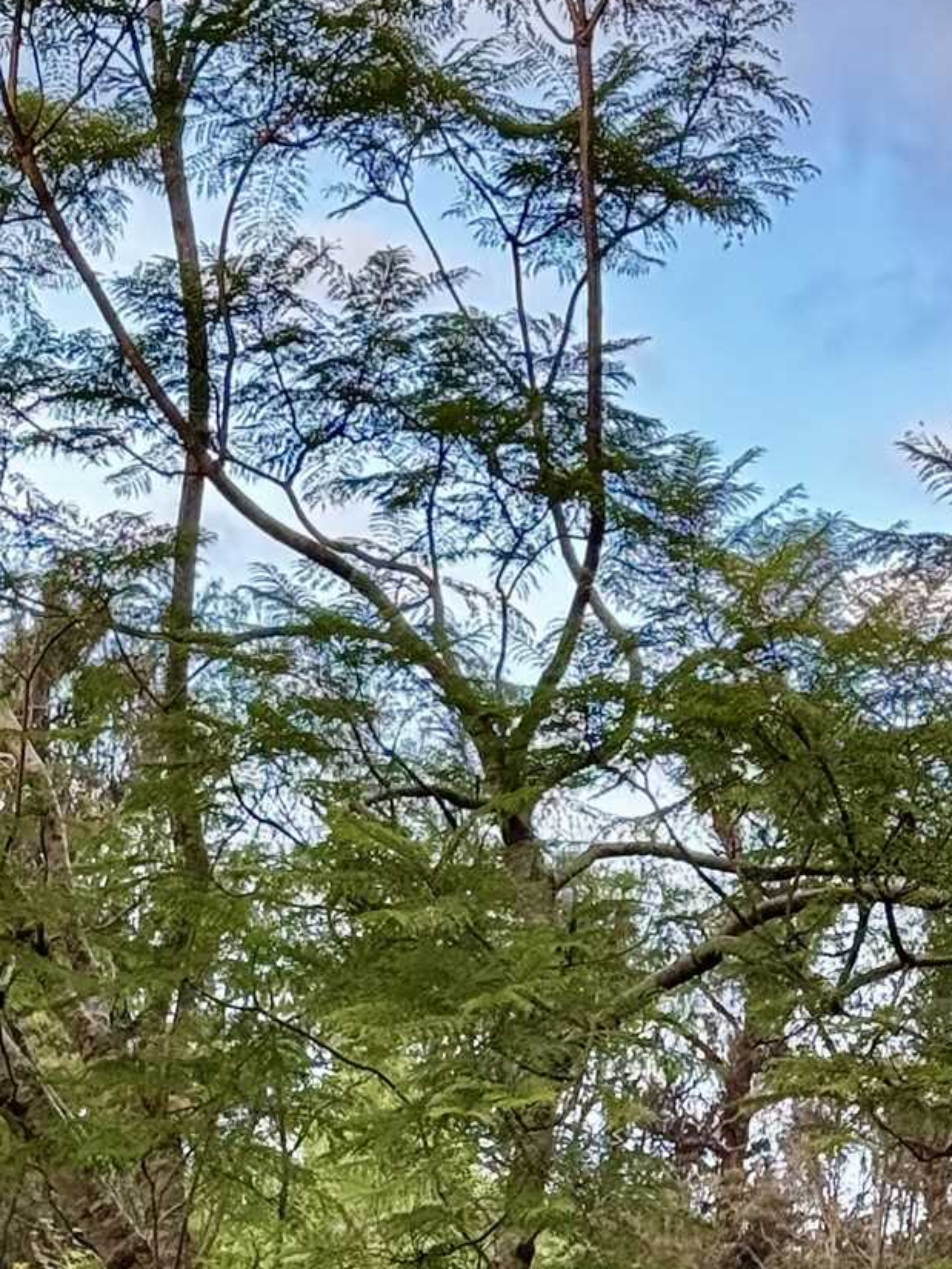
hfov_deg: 11.1
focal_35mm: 134
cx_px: 491
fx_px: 4912
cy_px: 1527
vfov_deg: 14.3
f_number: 1.78
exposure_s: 1/257
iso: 100
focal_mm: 6.76
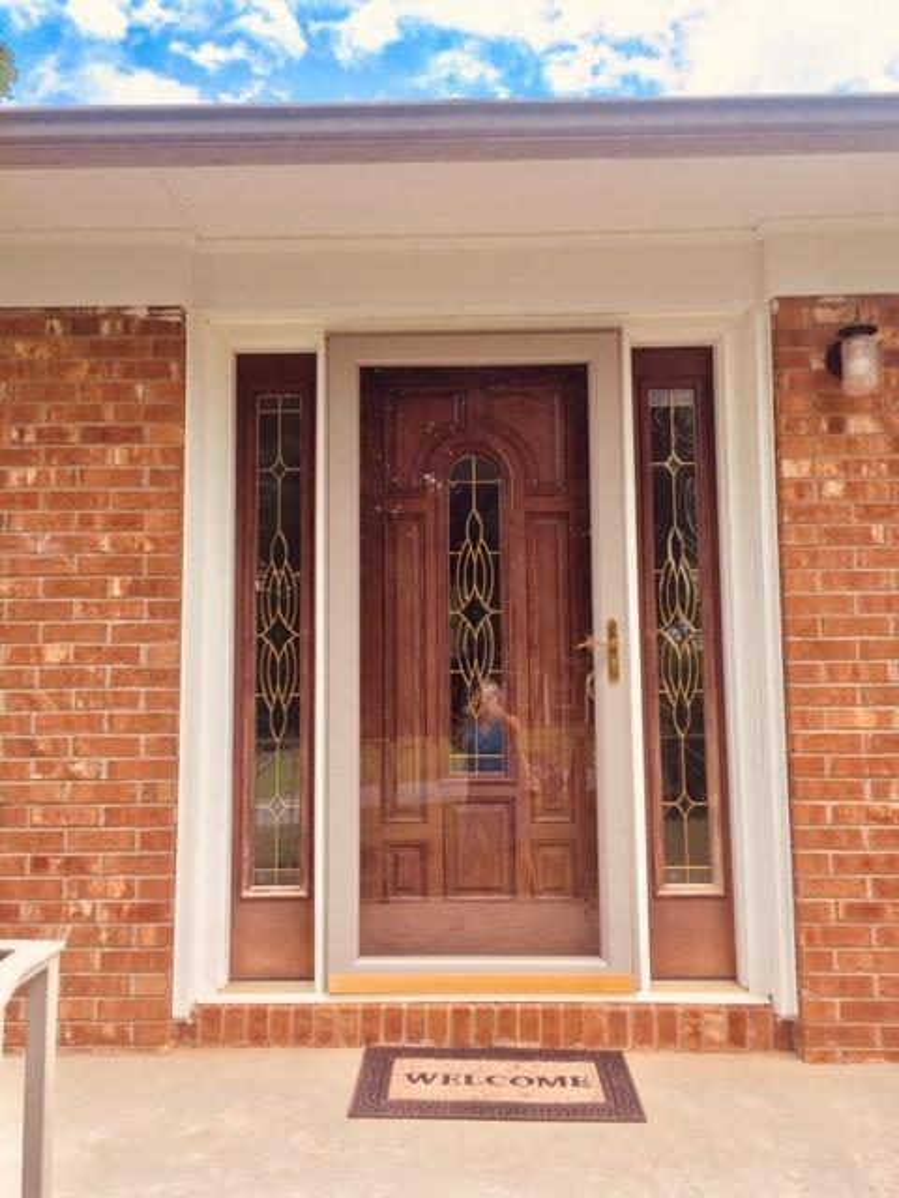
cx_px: 450
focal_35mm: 29
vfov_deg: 61.7
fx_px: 1004
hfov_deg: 48.2
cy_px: 599
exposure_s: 1/638
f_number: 2.2
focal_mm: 4.15
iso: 32
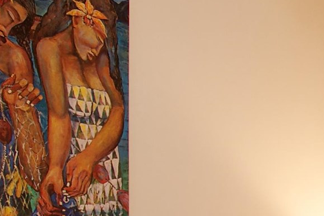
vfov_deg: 13.5
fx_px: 863
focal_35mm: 96
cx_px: 611
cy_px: 308
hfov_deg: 16.9
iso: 320
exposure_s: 1/4
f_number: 8
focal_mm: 12
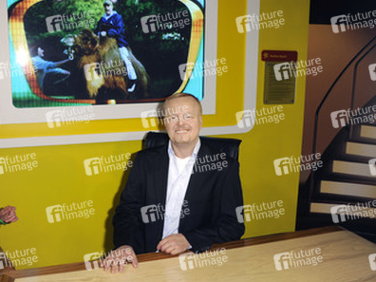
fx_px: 380
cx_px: 178
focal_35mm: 35
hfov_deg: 52.6
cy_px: 141
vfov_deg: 40.7
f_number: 5.6
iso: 800
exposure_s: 1/100
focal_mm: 32
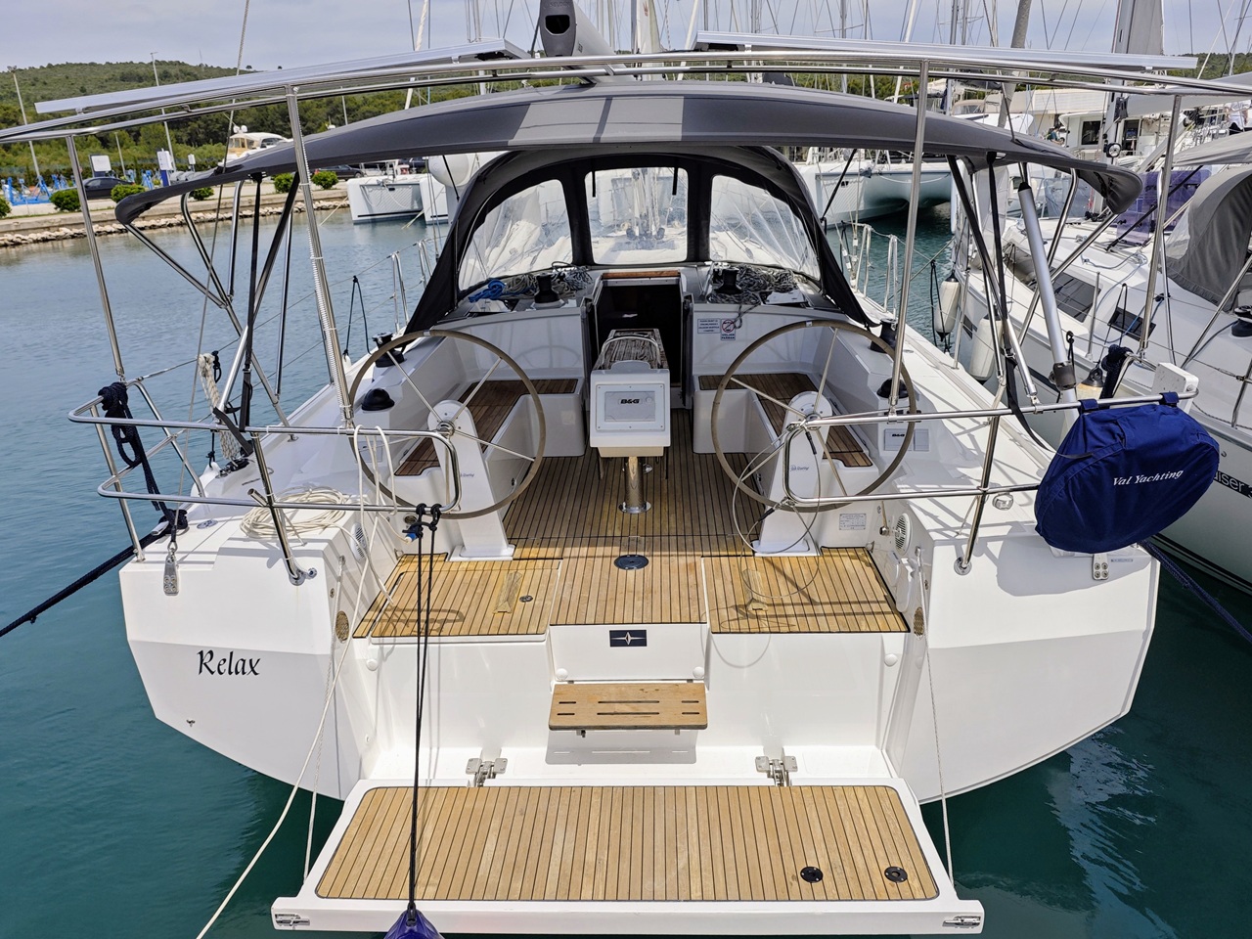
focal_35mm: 23
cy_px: 470
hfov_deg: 73.9
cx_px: 626
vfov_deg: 58.9
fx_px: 832
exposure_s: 1/4992
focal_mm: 6.55
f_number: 1.6
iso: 50
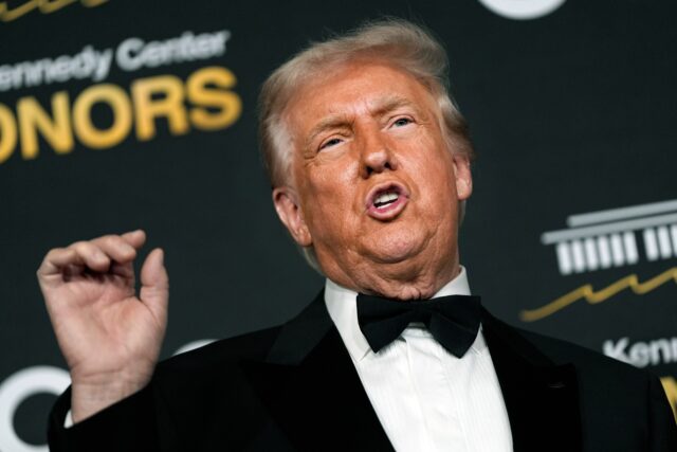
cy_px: 226
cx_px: 338
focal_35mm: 185
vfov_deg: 7.4
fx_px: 3480
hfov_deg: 11.1
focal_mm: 185
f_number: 2.8
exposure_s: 1/500
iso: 2000
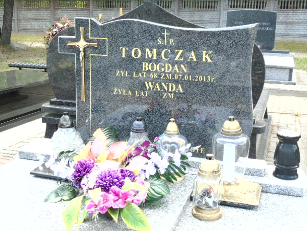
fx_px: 408
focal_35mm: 46
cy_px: 116
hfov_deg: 41.2
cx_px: 154
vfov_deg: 31.5
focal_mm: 8.2
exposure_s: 1/100
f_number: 4.1
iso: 80
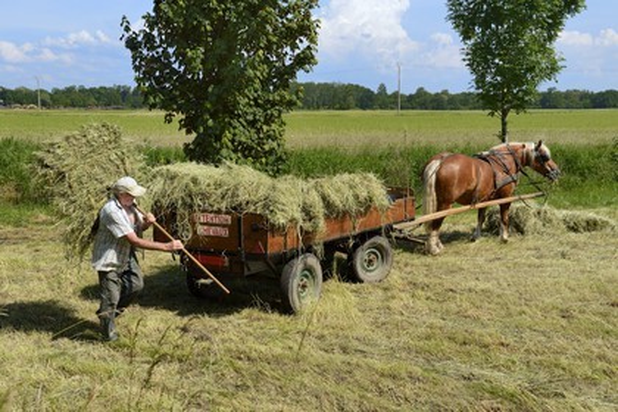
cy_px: 206
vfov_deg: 29.9
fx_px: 772
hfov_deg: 43.6
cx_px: 309
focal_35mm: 45
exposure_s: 1/320
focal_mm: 45
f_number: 9
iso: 200
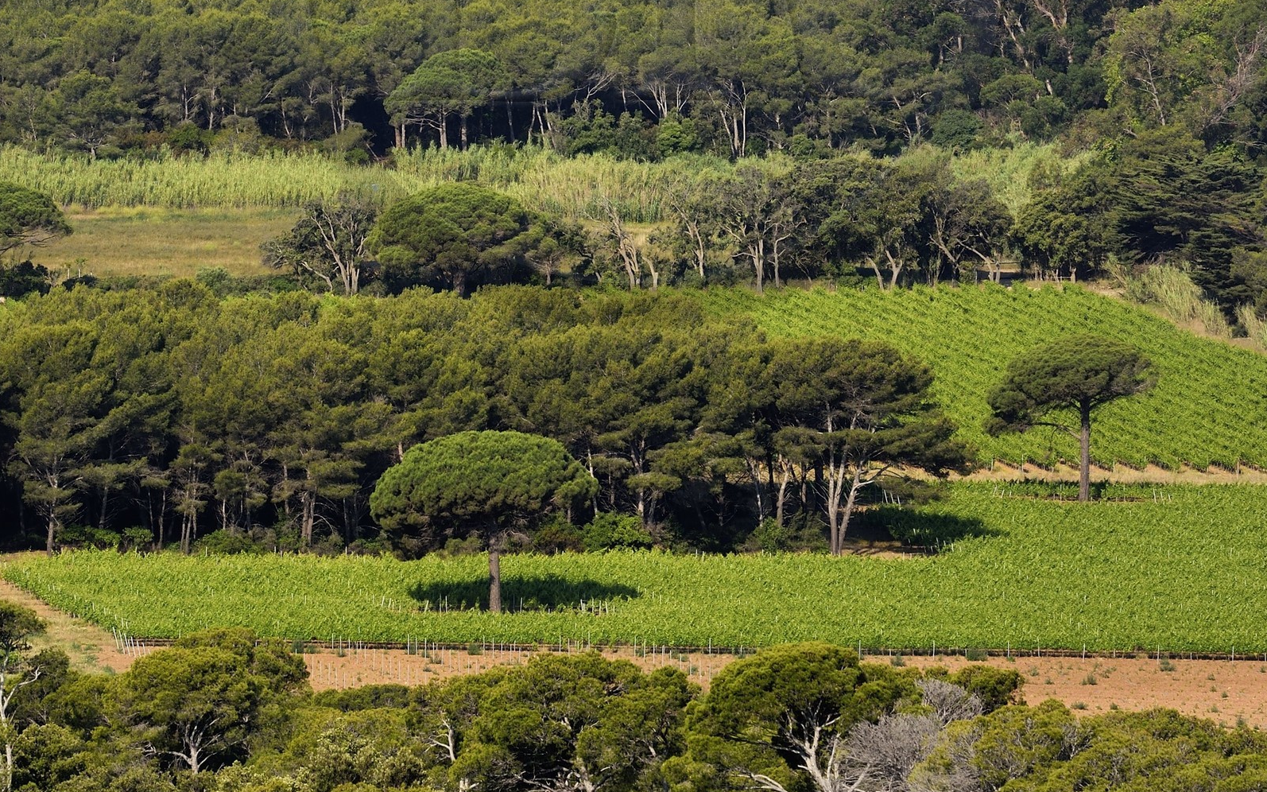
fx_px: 10600
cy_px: -45
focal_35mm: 307
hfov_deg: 6.8
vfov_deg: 4.3
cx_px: 634
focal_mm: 200
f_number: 9
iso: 320
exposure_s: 1/1000
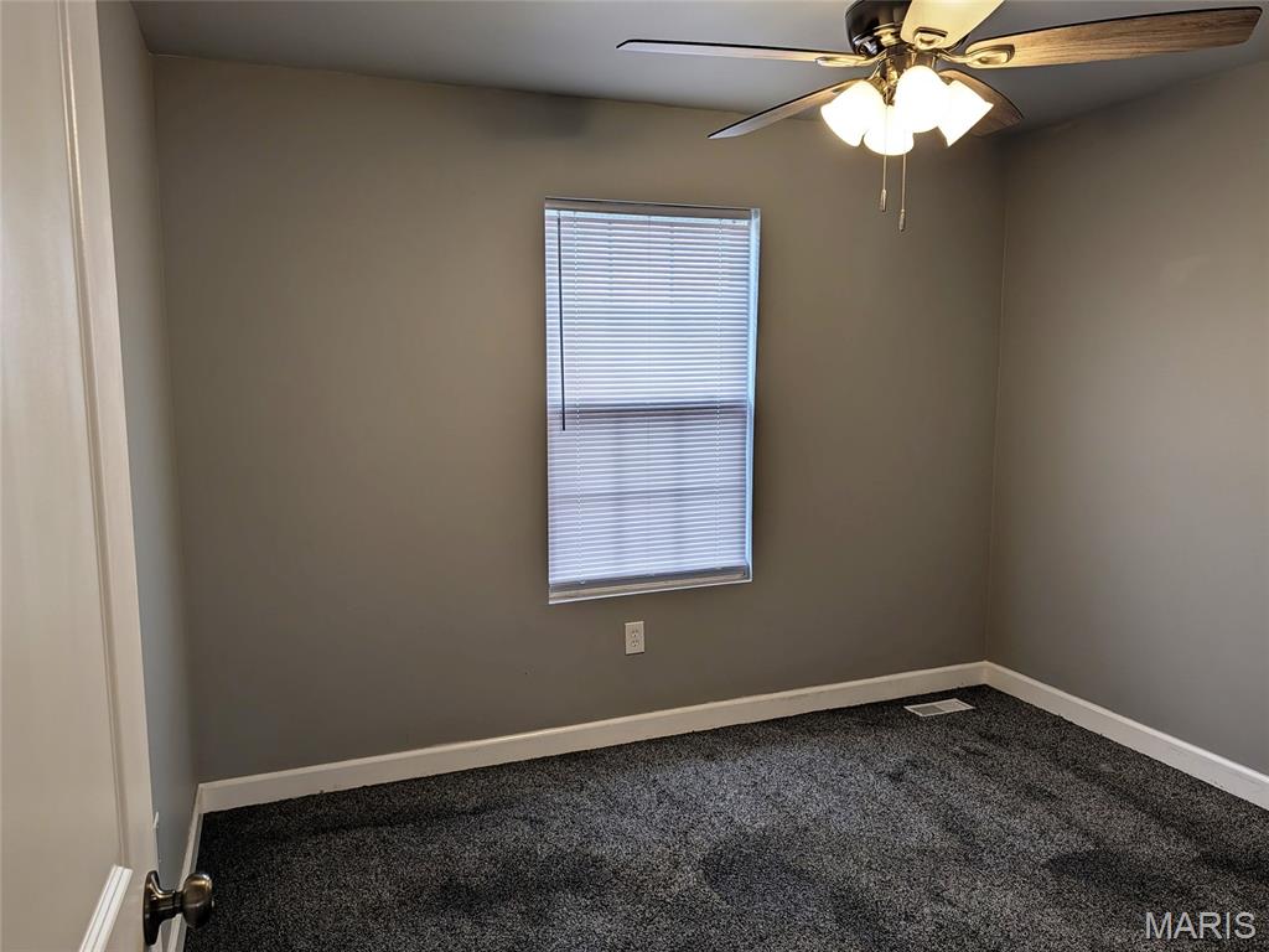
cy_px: 476
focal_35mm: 24
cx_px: 634
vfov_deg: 56.8
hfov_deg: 71.6
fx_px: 880
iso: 21
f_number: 1.68
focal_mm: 6.9
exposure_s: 1/60
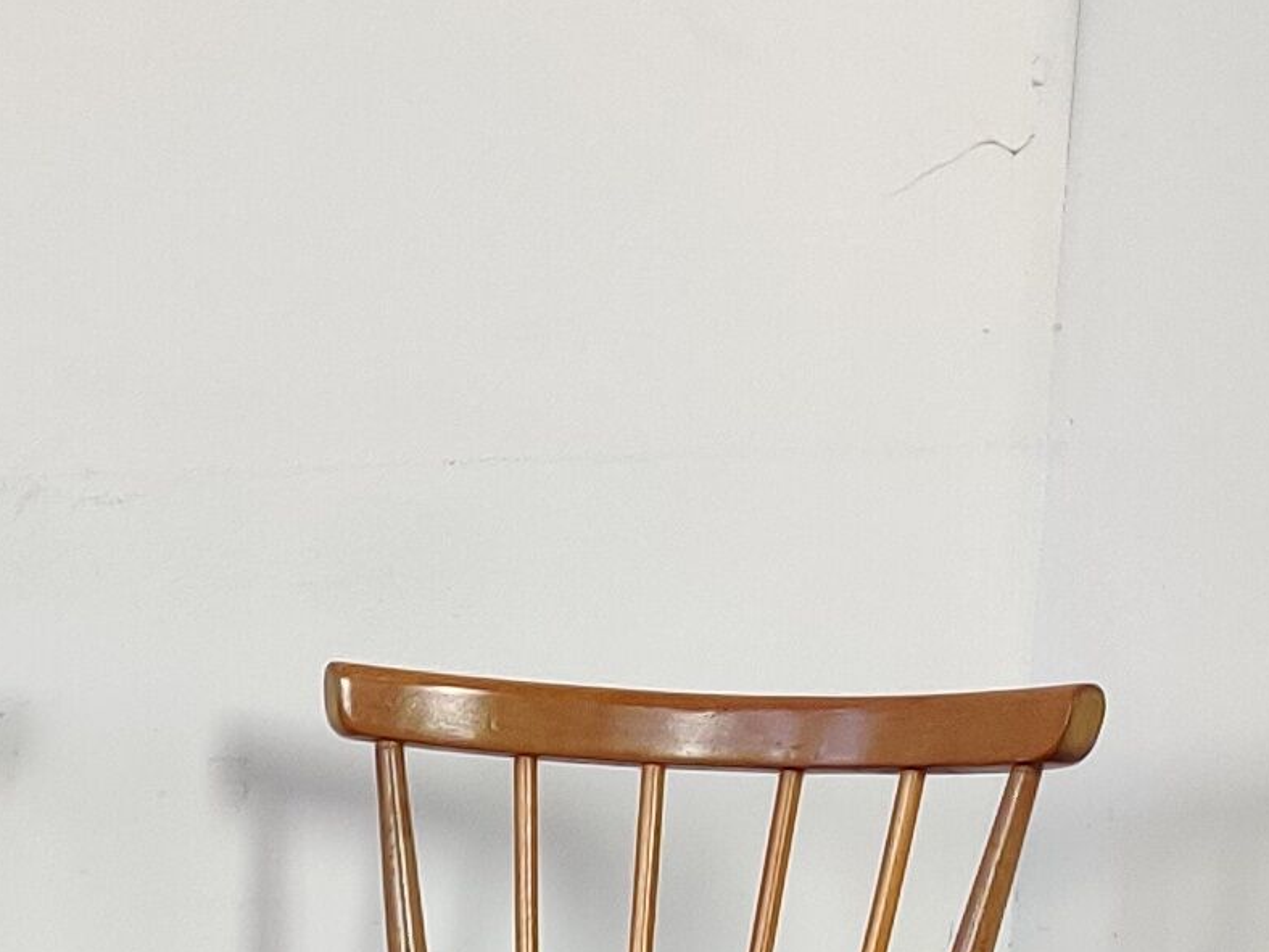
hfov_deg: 13.5
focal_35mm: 137
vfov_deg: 10.5
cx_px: -705
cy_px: 1403
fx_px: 5022
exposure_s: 1/100
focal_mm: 4.75
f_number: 1.65
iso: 160
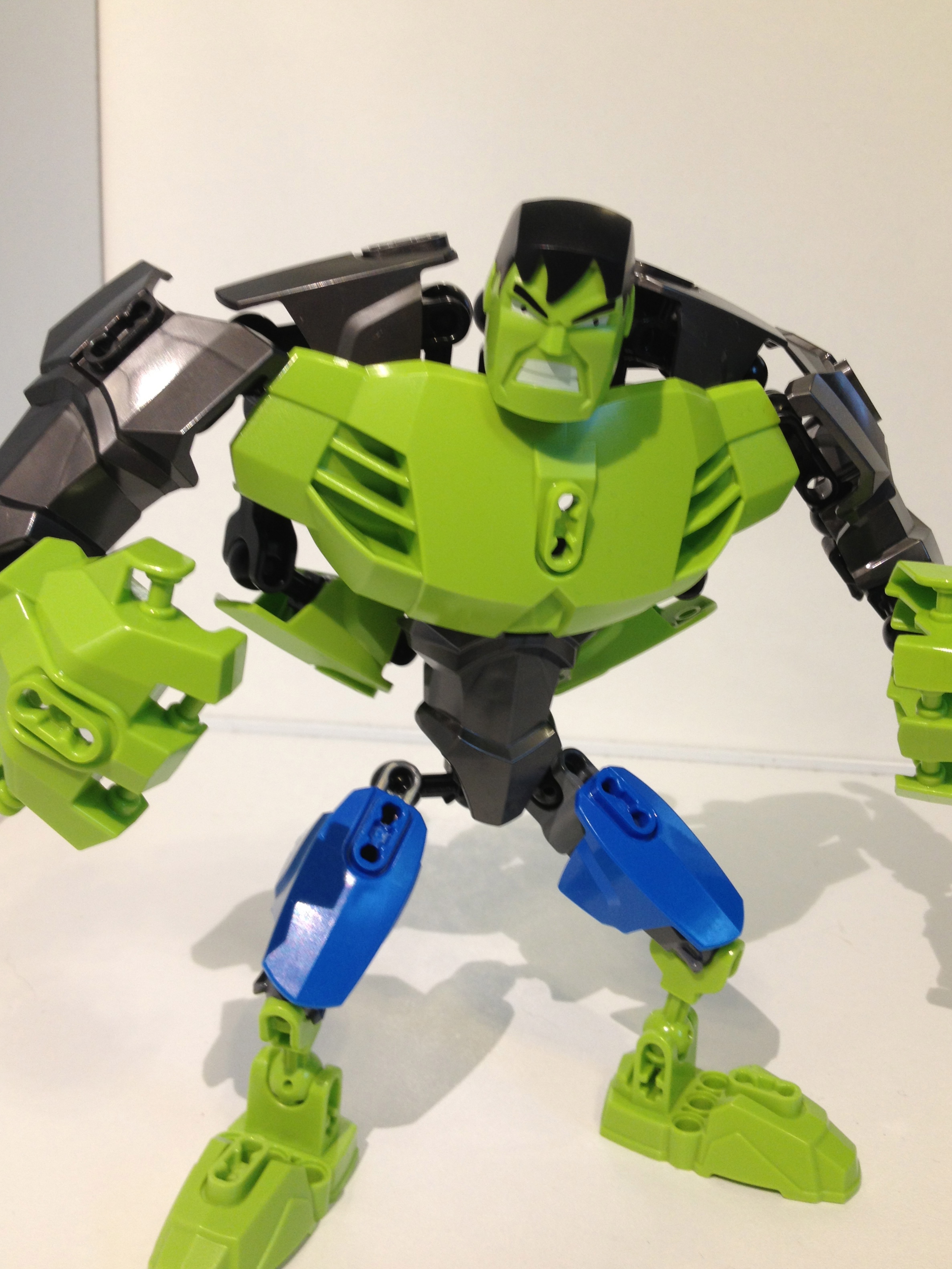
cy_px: 627
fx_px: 1320
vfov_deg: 51.4
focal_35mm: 36
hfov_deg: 39.7
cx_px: 477
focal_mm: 4.28
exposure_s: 1/20
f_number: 2.4
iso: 64
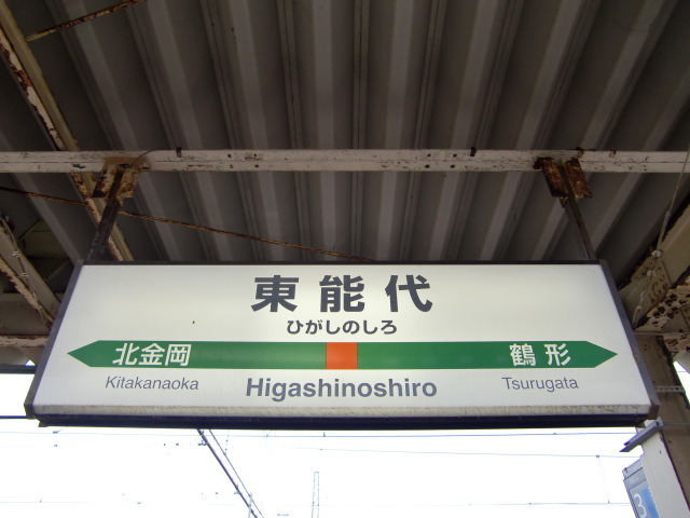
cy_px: 259
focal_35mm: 28
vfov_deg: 49.7
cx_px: 345
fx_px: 558
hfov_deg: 63.4
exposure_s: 1/160
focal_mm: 4.9
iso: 64
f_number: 2.6
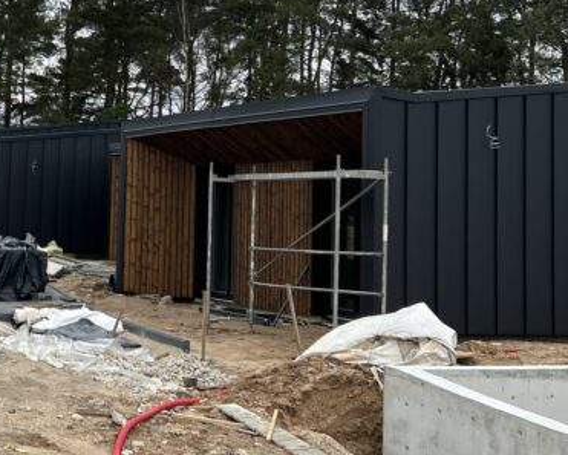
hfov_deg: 26.2
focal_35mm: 70
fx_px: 1177
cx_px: 54
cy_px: 89
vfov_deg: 21.6
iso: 50
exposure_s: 1/1779
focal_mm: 5.7
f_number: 1.5
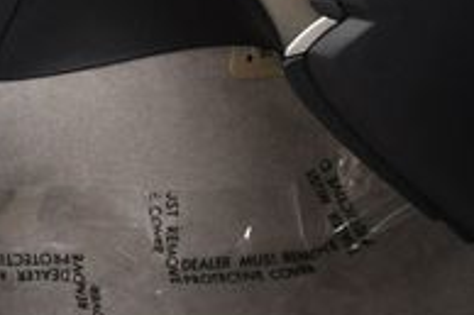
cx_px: -178
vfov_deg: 11.3
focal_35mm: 119
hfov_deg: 16.1
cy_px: -24
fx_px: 1565
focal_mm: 18
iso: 400
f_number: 4.5
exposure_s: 1/250
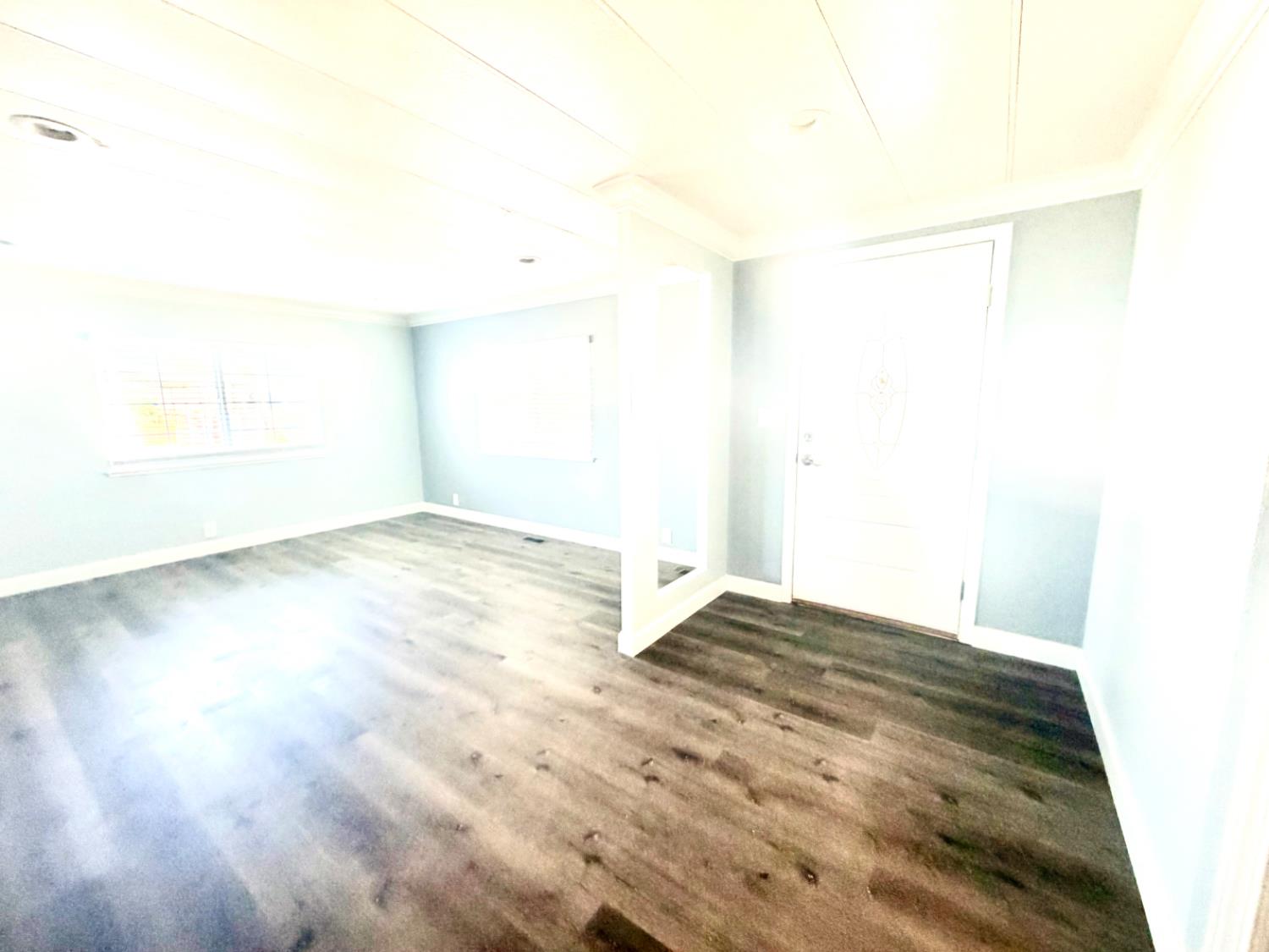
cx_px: 634
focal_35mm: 14
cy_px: 476
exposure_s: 1/121
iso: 250
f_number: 2.2
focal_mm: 2.22
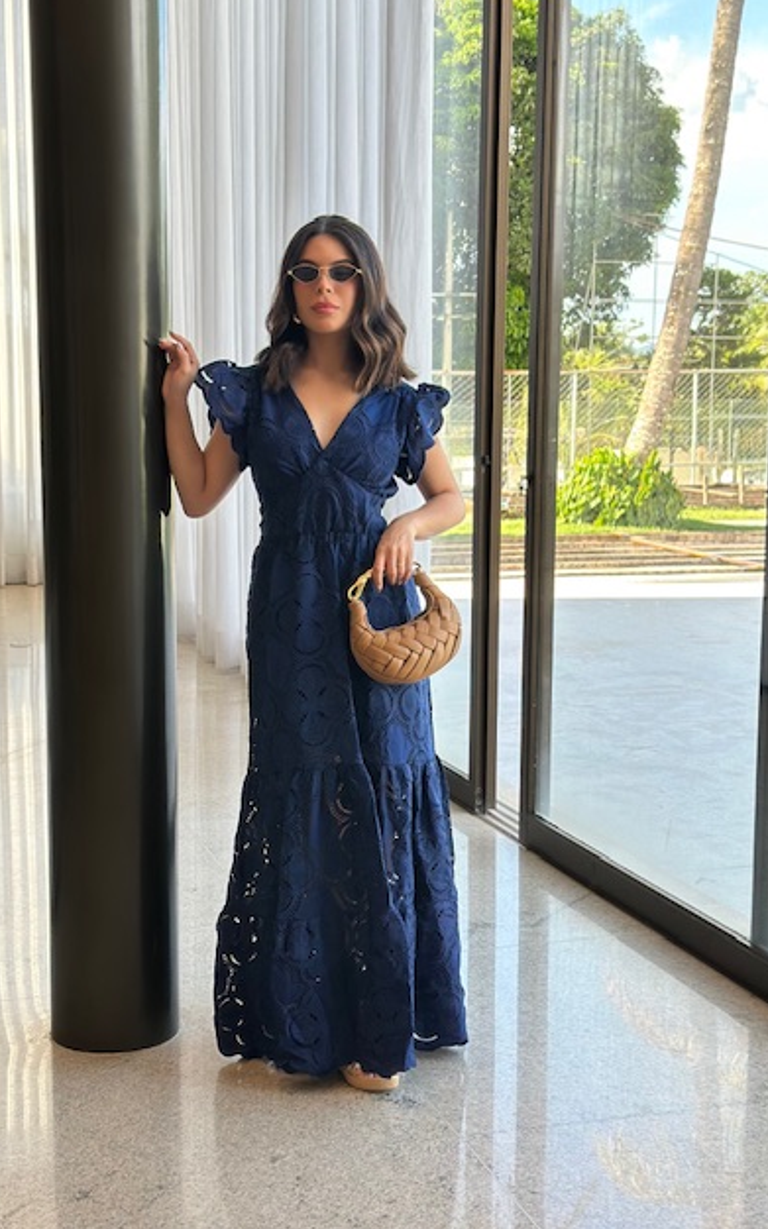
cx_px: 340
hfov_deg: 24.8
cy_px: 616
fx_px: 1742
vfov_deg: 38.9
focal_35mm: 52
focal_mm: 6.86
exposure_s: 1/467
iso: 80
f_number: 1.78
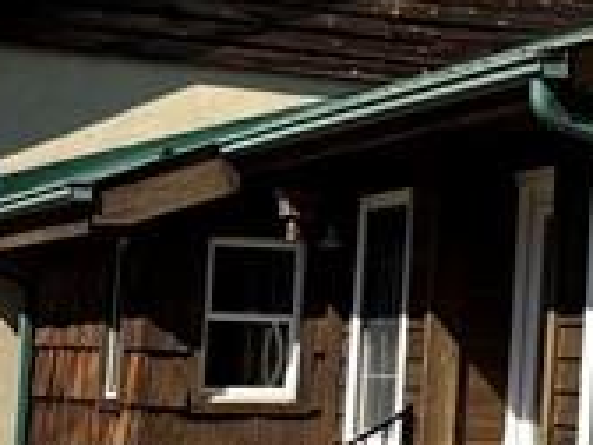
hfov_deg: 11.8
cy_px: 131
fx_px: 2501
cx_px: 1260
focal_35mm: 146
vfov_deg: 10.1
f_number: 1.78
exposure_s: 1/3247
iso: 80
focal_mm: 6.76
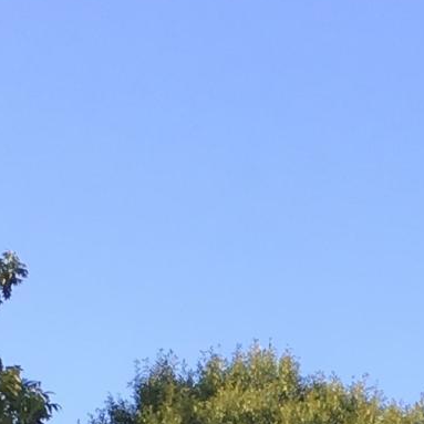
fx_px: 2785
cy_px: 1141
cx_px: 468
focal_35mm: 201
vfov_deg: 7.8
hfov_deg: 8.6
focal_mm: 4.15
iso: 25
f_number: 2.2
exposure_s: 1/394
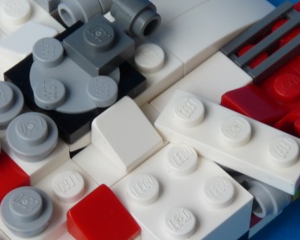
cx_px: 142
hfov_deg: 12.2
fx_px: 1403
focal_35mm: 158
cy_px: 109
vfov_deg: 9.8
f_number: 8
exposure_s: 1/50
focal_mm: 12.8
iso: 100
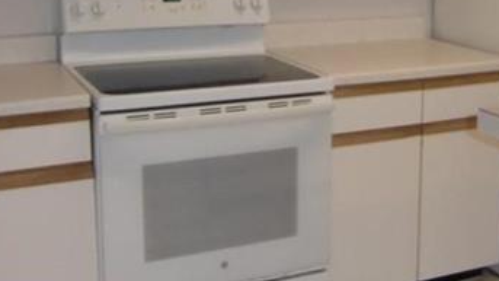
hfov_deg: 33.8
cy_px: 44
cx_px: 356
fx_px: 807
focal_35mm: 61
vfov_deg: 19.5
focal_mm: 4.3
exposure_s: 1/60
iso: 320
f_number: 3.2
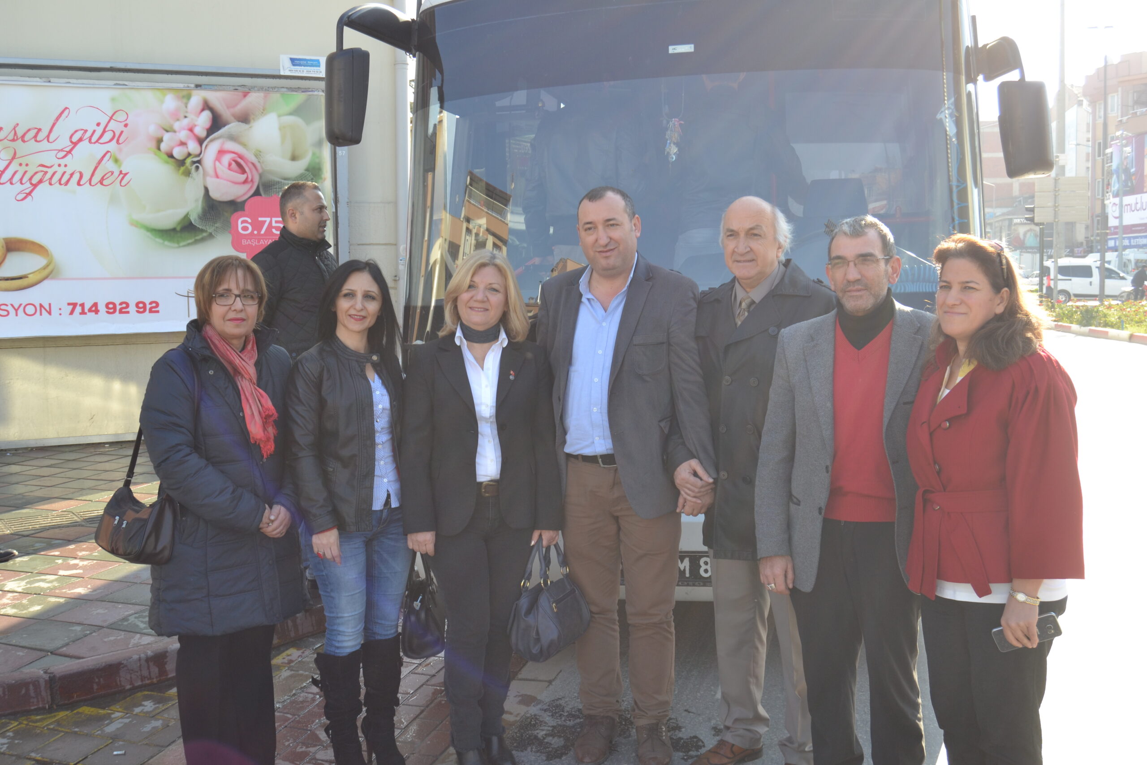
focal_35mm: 34
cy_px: 382
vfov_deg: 38.4
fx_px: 1099
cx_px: 574
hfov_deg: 55.1
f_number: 5.6
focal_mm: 23
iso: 160
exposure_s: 1/125
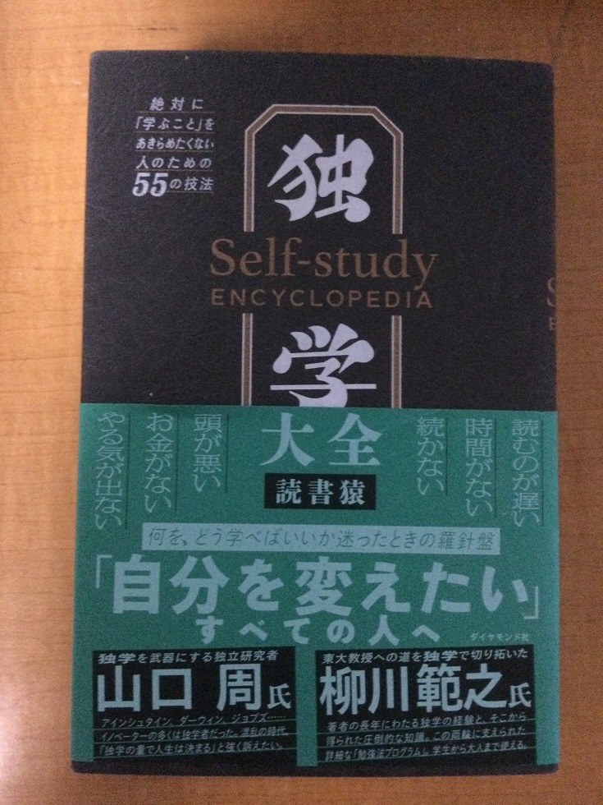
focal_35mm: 31
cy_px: 402
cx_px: 302
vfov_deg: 58.4
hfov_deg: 45.4
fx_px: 720
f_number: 2.4
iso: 640
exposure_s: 1/15
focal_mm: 3.3
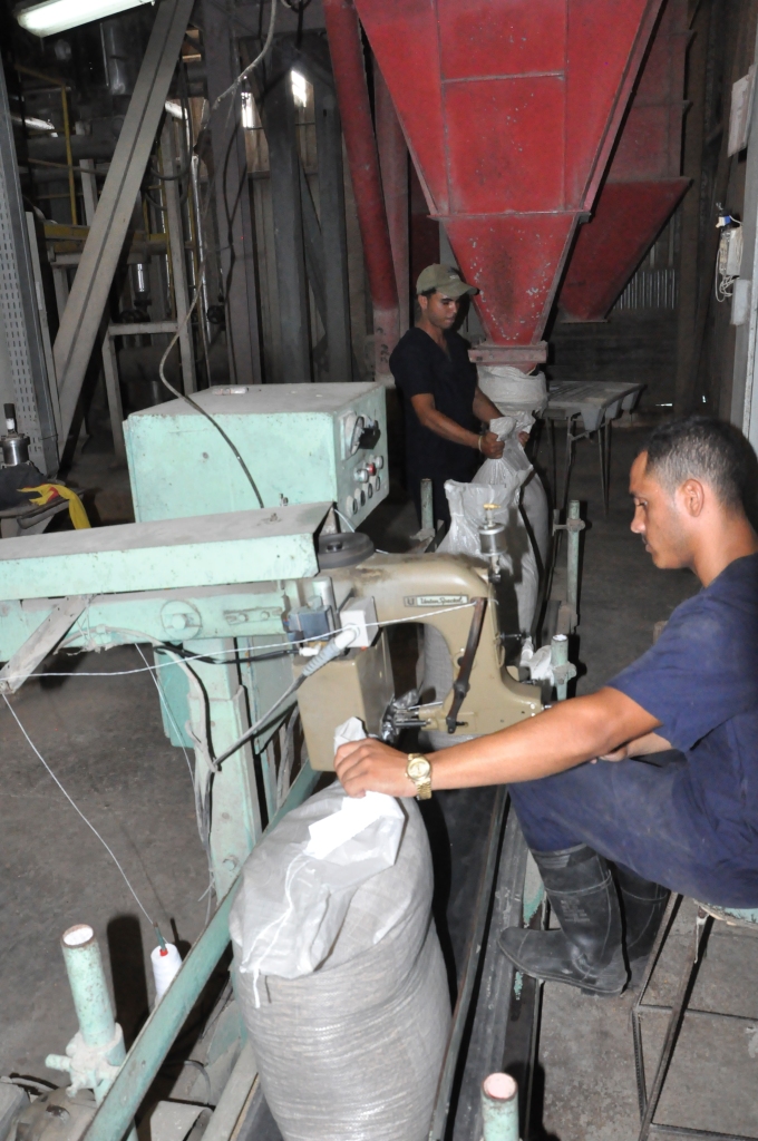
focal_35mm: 27
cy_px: 570
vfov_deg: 67.4
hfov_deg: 47.8
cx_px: 379
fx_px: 855
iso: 3200
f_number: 8
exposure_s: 1/200
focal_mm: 18
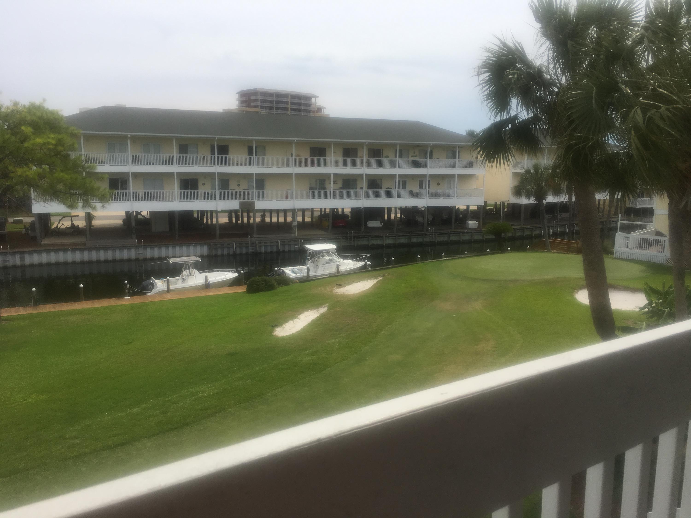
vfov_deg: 48.2
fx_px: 579
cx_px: 346
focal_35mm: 29
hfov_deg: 61.7
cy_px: 259
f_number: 2.2
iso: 25
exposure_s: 1/2331
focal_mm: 4.15
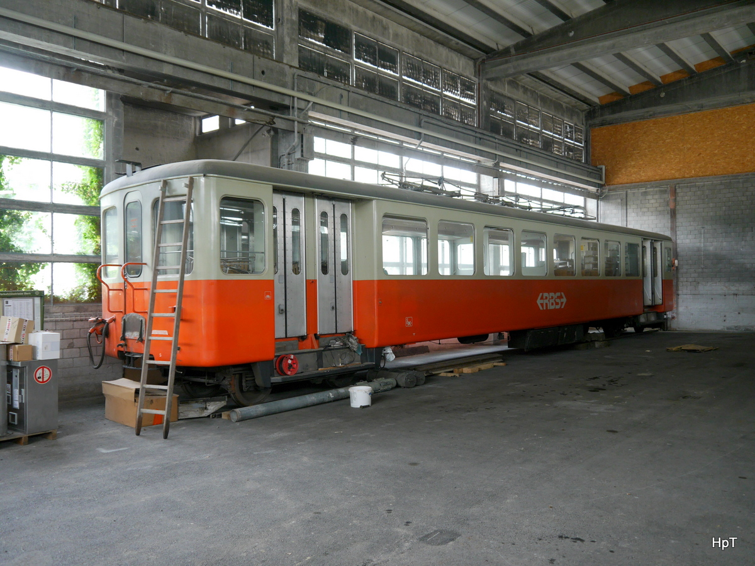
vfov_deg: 46.8
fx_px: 654
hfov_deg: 60.0
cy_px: 283
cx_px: 378
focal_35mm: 30
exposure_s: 1/60
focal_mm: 15
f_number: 3.6
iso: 320
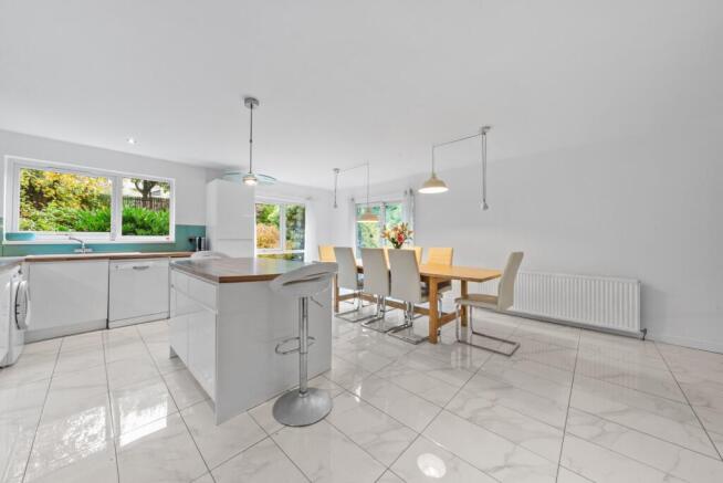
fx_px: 241
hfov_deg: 112.6
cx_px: 362
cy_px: 242
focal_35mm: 12
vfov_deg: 90.1
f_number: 18
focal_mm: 12
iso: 800
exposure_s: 2
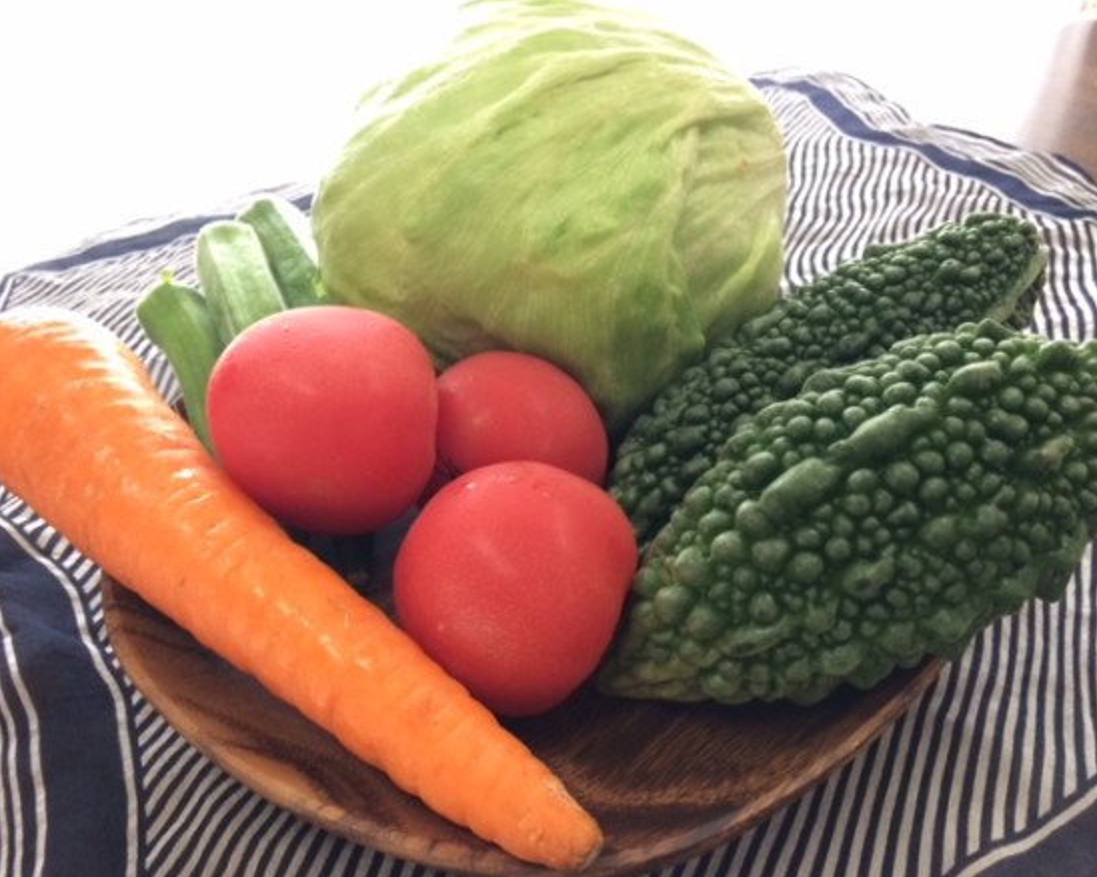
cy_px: 438
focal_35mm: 31
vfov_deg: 47.1
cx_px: 528
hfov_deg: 57.2
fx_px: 1006
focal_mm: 4.15
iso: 80
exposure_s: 1/30
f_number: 2.2
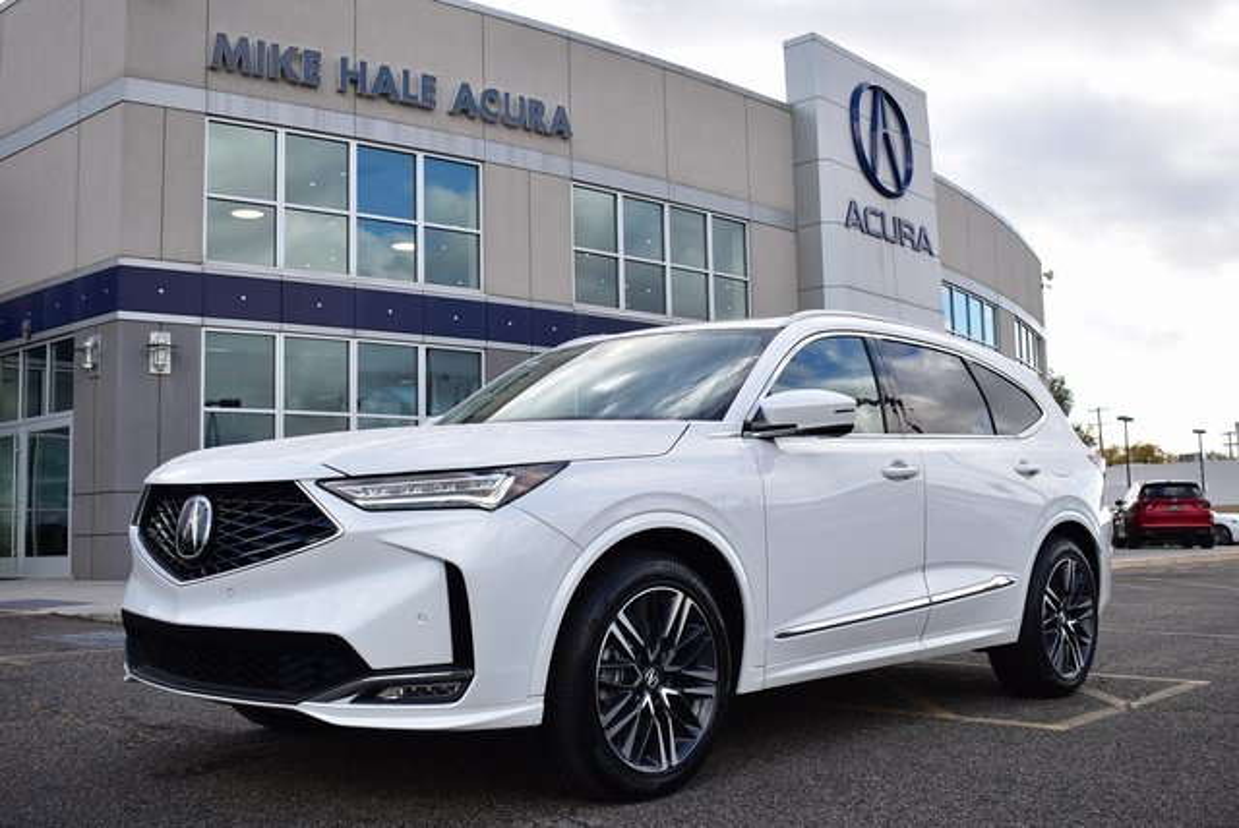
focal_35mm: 38
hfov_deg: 51.2
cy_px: 414
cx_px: 620
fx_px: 1292
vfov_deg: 35.6
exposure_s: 1/125
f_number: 5.6
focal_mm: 25
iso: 100
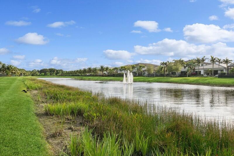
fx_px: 156
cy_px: 78
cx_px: 117
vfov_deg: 53.1
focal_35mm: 24
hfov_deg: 73.8
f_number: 11
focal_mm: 24
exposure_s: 1/160
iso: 100
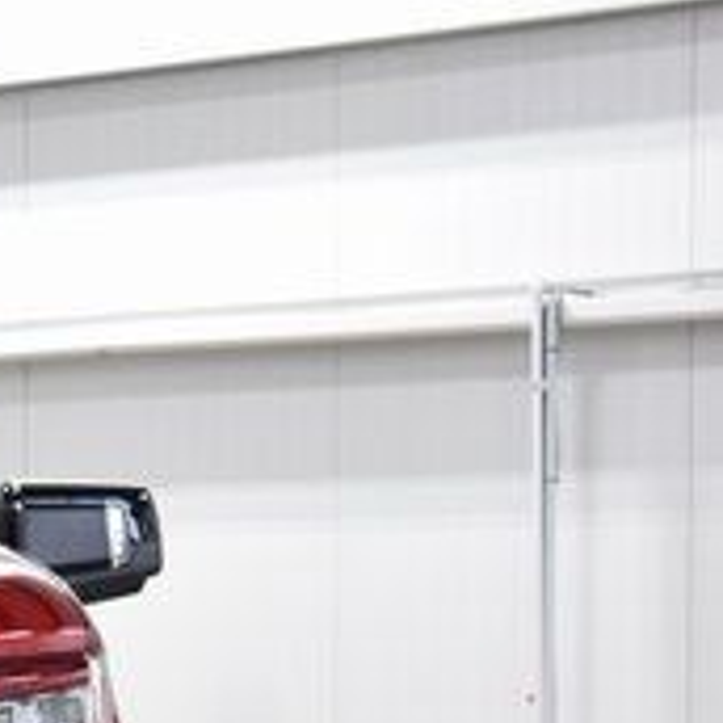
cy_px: 797
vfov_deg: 9.6
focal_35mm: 180
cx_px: -601
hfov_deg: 9.2
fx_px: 4253
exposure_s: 1/60
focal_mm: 38
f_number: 5
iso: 1600
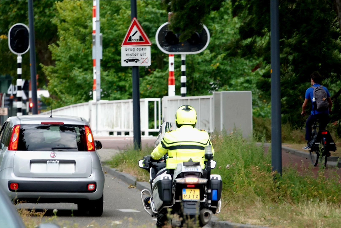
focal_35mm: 458
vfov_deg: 3.0
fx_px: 4341
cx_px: 170
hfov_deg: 4.5
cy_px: 114
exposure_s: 1/250
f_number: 4
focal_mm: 167.98
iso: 640
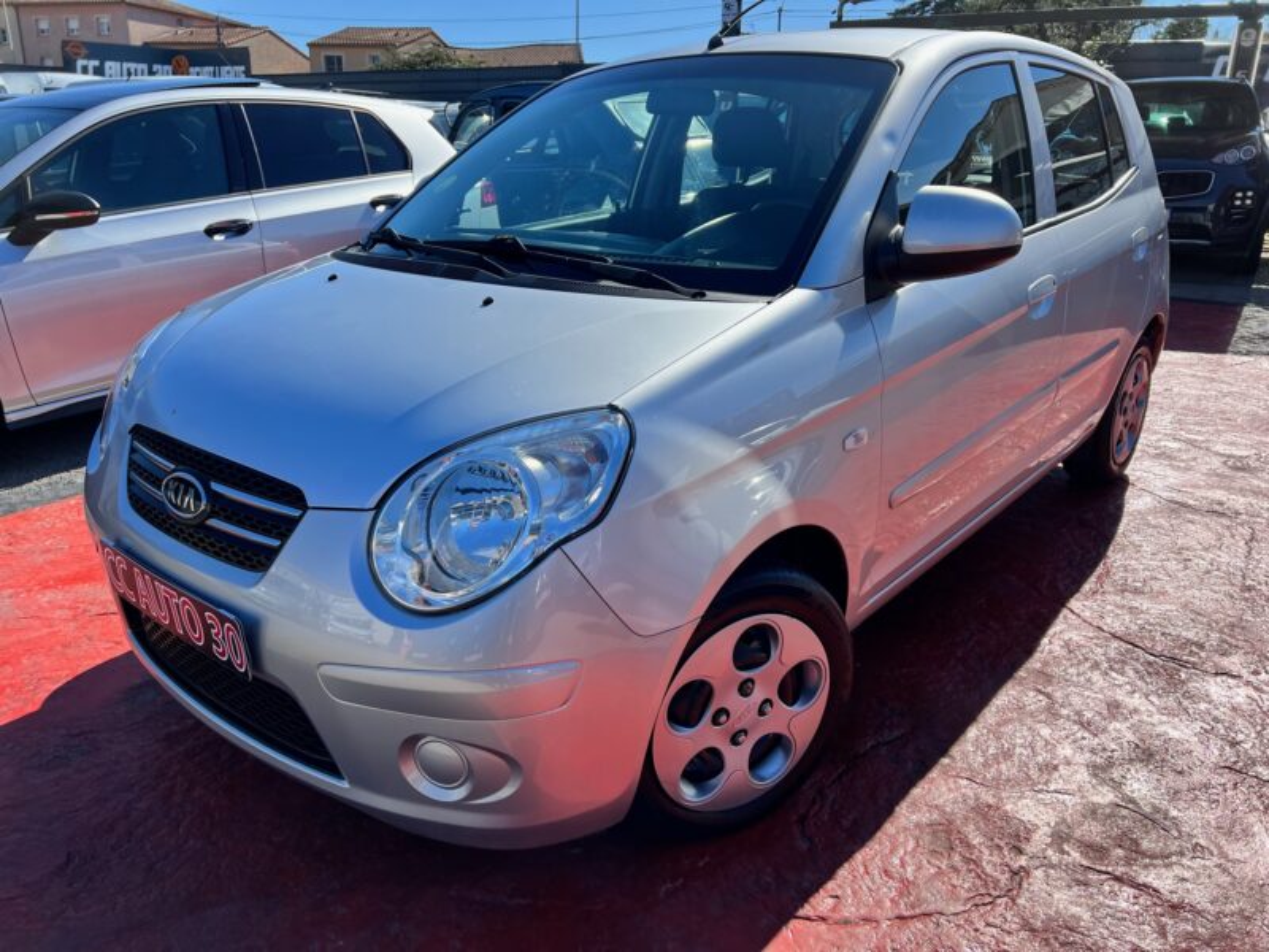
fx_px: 953
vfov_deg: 53.1
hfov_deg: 67.3
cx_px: 634
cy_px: 476
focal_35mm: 26
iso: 50
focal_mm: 5.7
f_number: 1.5
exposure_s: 1/3257
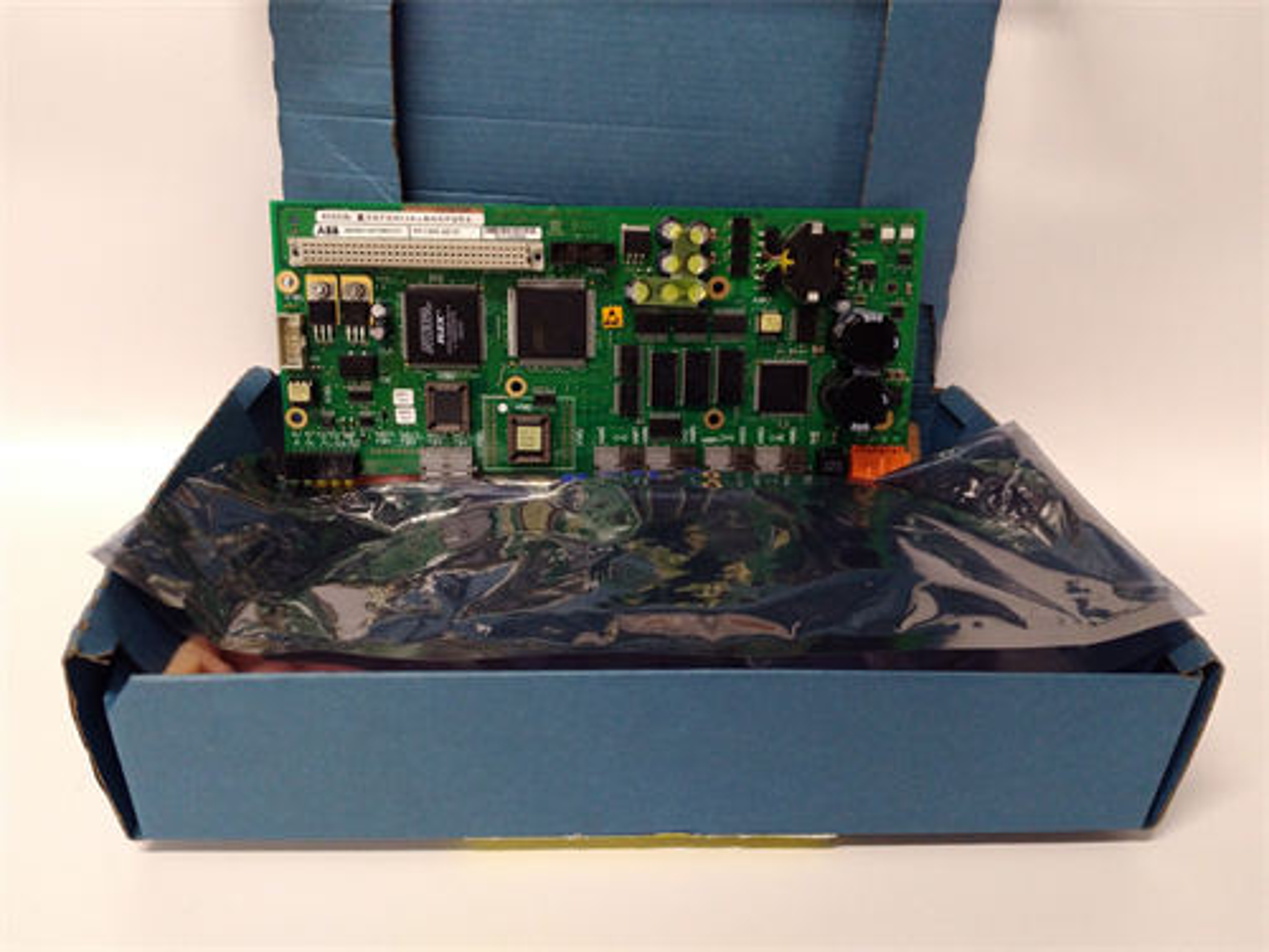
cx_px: 634
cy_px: 476
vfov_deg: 51.4
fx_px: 990
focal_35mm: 27
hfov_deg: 65.3
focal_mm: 3.79
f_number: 2
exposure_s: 1/33
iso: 321
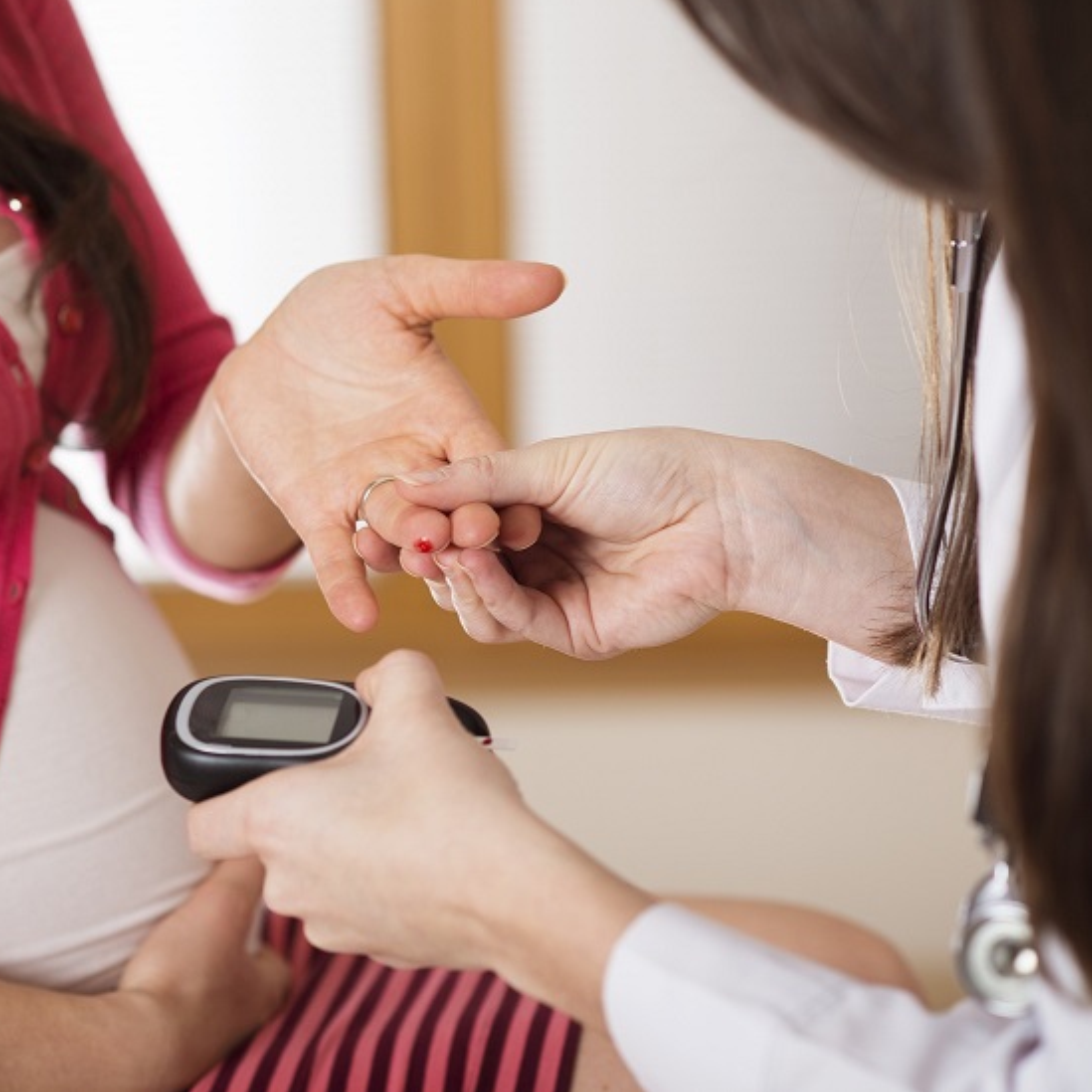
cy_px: 534
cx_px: 320
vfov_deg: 15.7
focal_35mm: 111
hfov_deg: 15.6
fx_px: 3962
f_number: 3.5
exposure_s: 1/160
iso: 160
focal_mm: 85
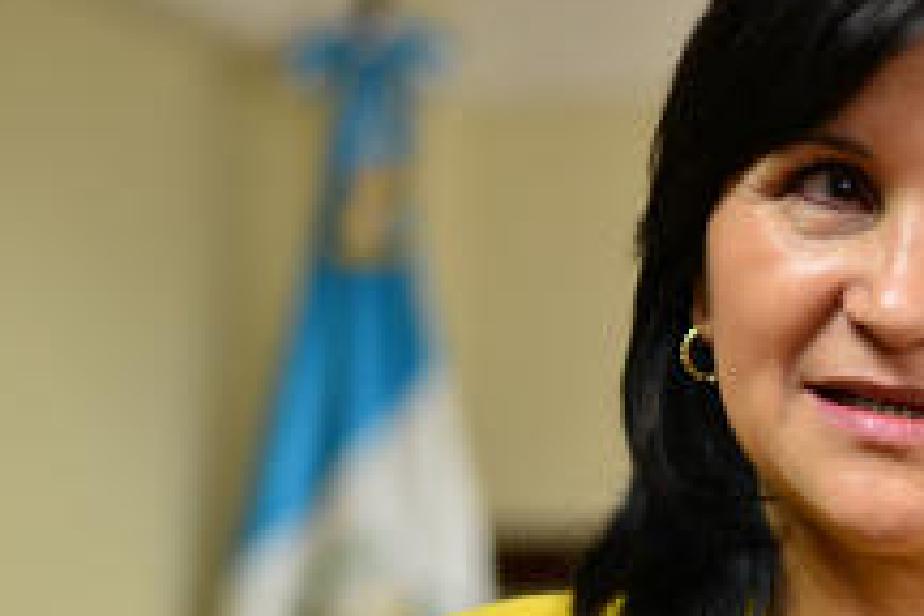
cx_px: 1052
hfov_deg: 17.0
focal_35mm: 116
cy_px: 526
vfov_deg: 11.8
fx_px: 2977
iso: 400
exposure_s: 1/160
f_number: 1.8
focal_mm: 50
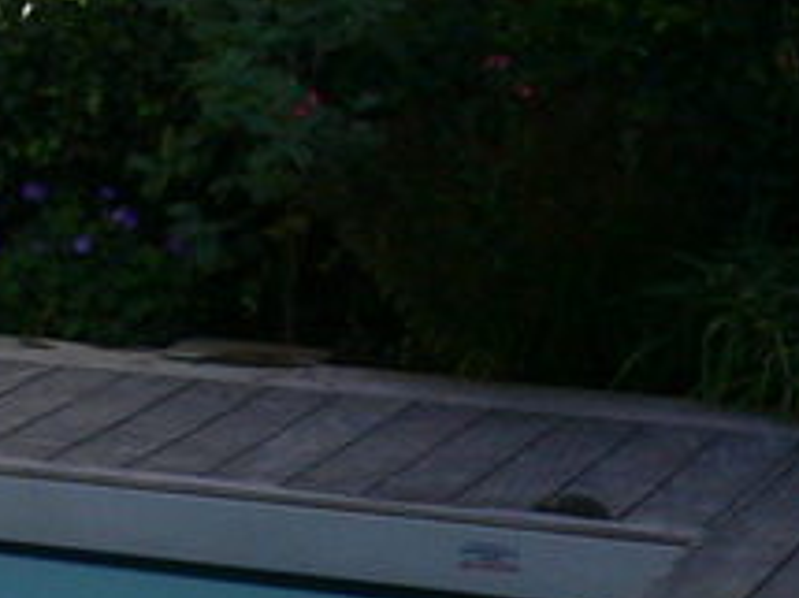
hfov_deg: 11.1
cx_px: -576
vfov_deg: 8.9
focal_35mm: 167
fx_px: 3853
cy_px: 115
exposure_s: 1/200
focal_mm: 5.8
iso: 80
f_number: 5.6
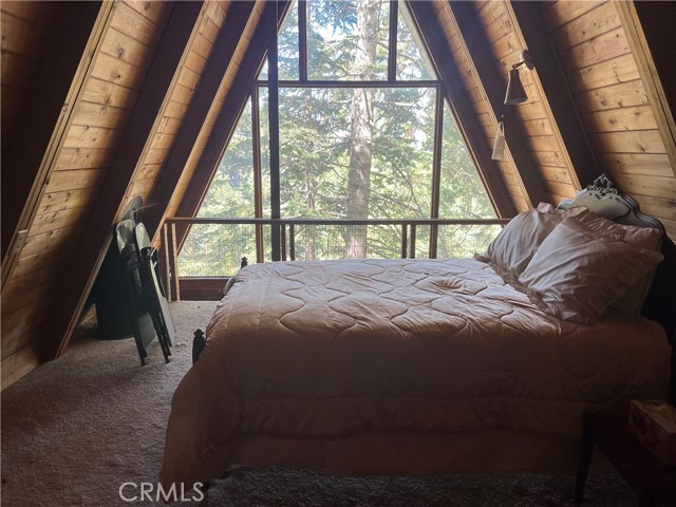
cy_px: 254
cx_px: 338
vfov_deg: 53.1
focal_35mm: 26
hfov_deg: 67.3
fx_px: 508
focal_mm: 5.7
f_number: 1.5
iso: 80
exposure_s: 1/121
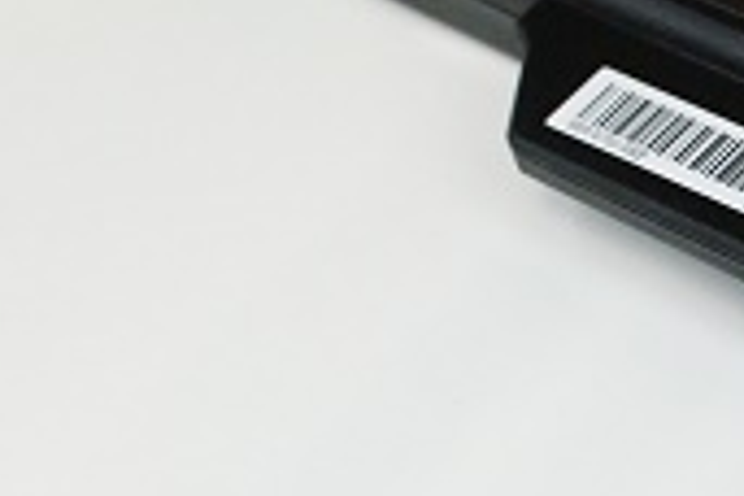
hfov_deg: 12.5
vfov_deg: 9.0
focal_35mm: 153
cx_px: 1229
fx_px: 3162
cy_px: 241
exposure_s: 1/160
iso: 1600
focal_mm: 30
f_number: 5
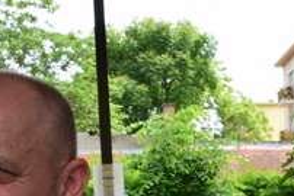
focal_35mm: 107
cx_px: 394
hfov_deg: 17.7
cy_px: 353
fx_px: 874
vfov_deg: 11.8
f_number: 9
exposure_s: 1/125
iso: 400
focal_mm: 18
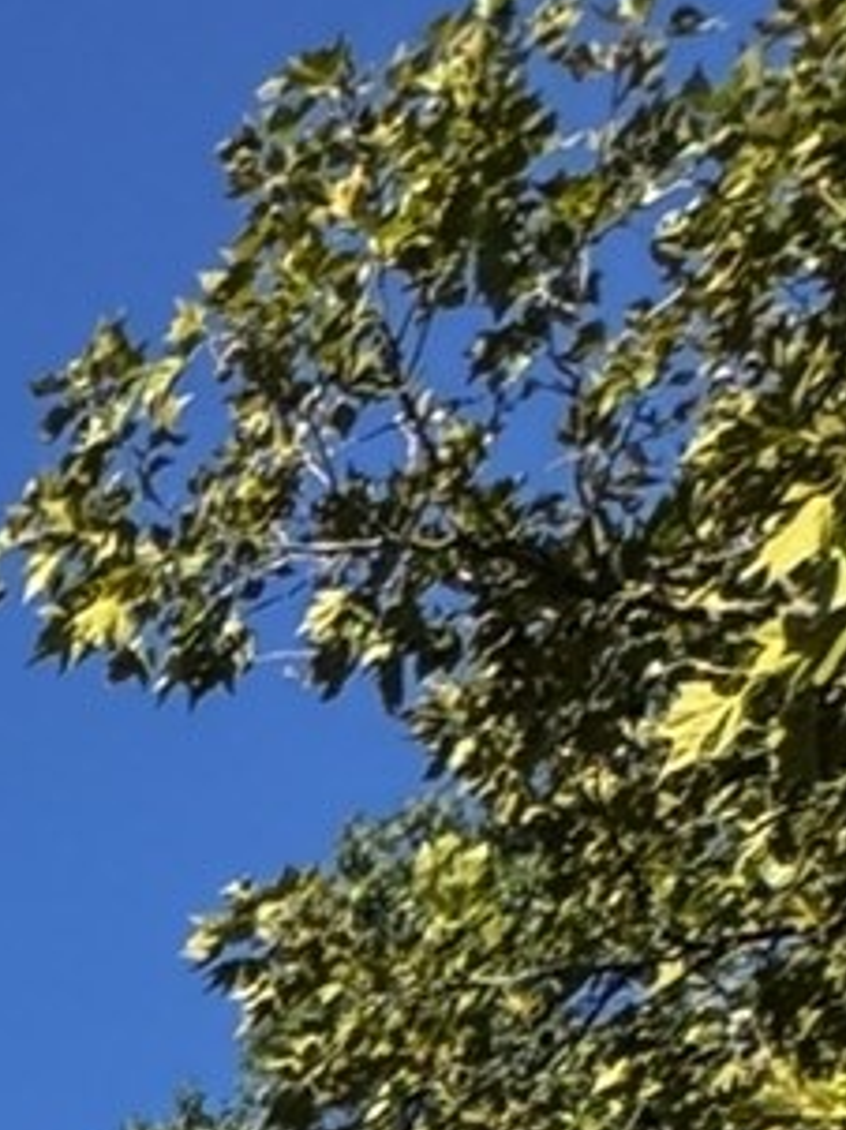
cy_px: 3136
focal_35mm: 95
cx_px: -1714
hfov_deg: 10.6
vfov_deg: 12.4
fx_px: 3100
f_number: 2.2
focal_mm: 2.22
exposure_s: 1/529
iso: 40
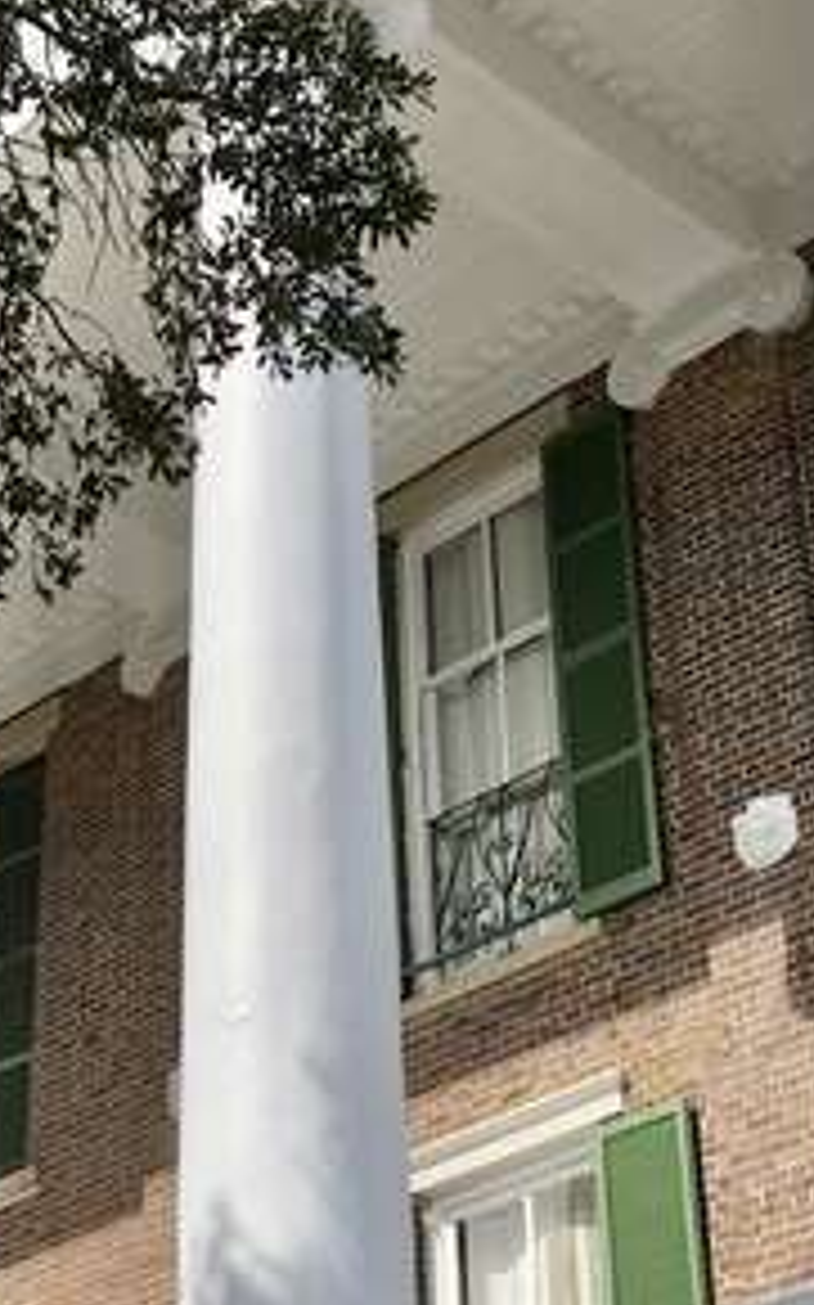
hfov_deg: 15.8
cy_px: 662
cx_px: 130
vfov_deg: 25.2
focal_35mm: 82
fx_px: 2913
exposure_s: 1/1799
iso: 20
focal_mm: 3.99
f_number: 1.8
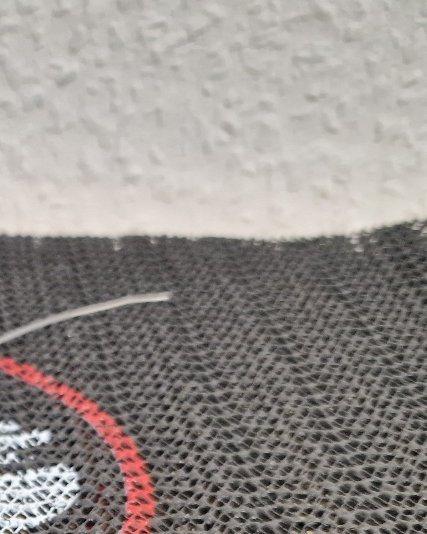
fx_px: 1058
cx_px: -146
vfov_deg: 26.3
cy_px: 570
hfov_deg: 20.6
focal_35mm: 67
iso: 640
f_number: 1.8
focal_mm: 6.4
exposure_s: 1/25
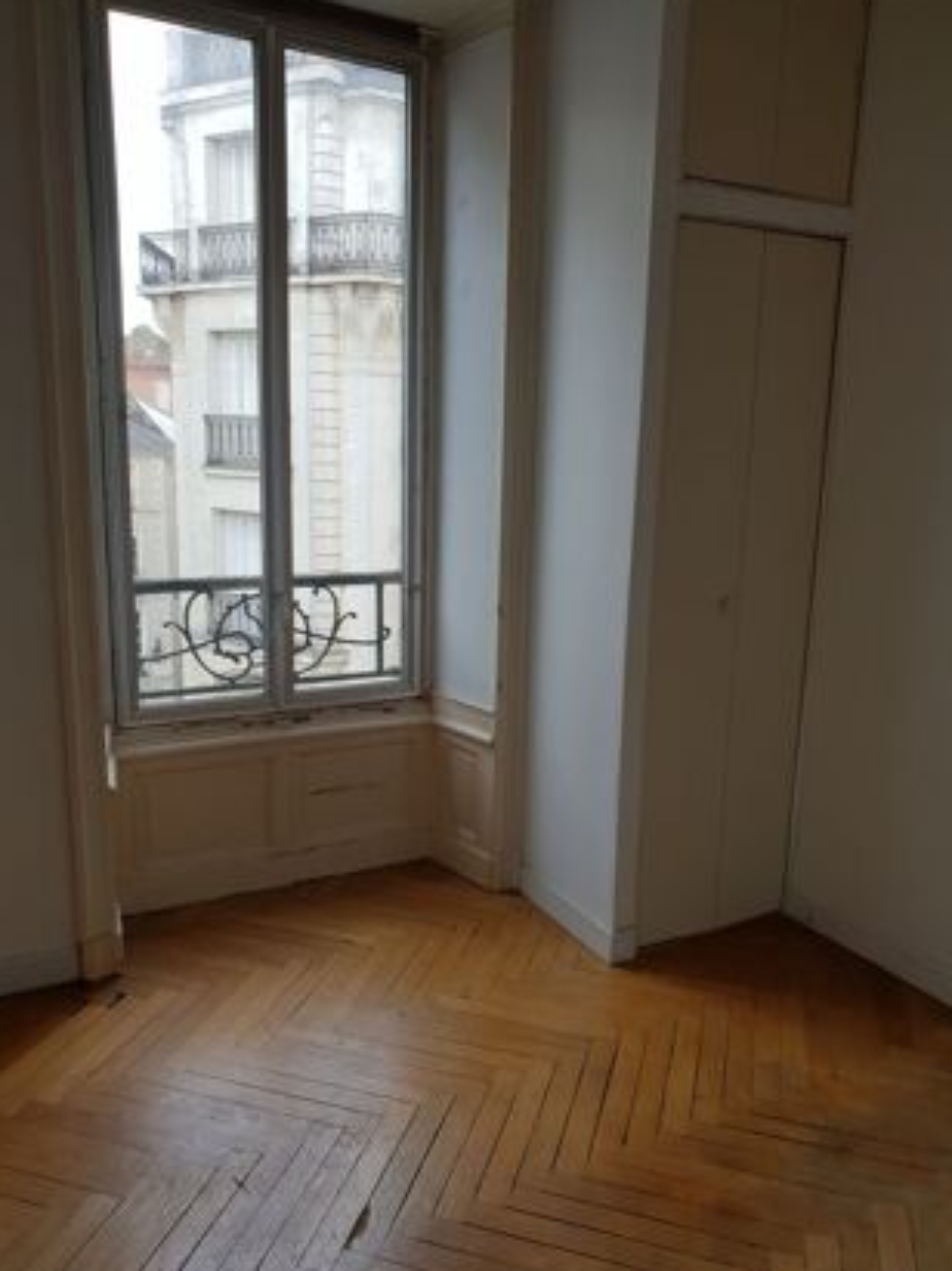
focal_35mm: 27
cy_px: 642
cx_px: 482
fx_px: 991
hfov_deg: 51.3
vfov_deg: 65.3
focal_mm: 4.3
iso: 50
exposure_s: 1/119
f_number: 2.4
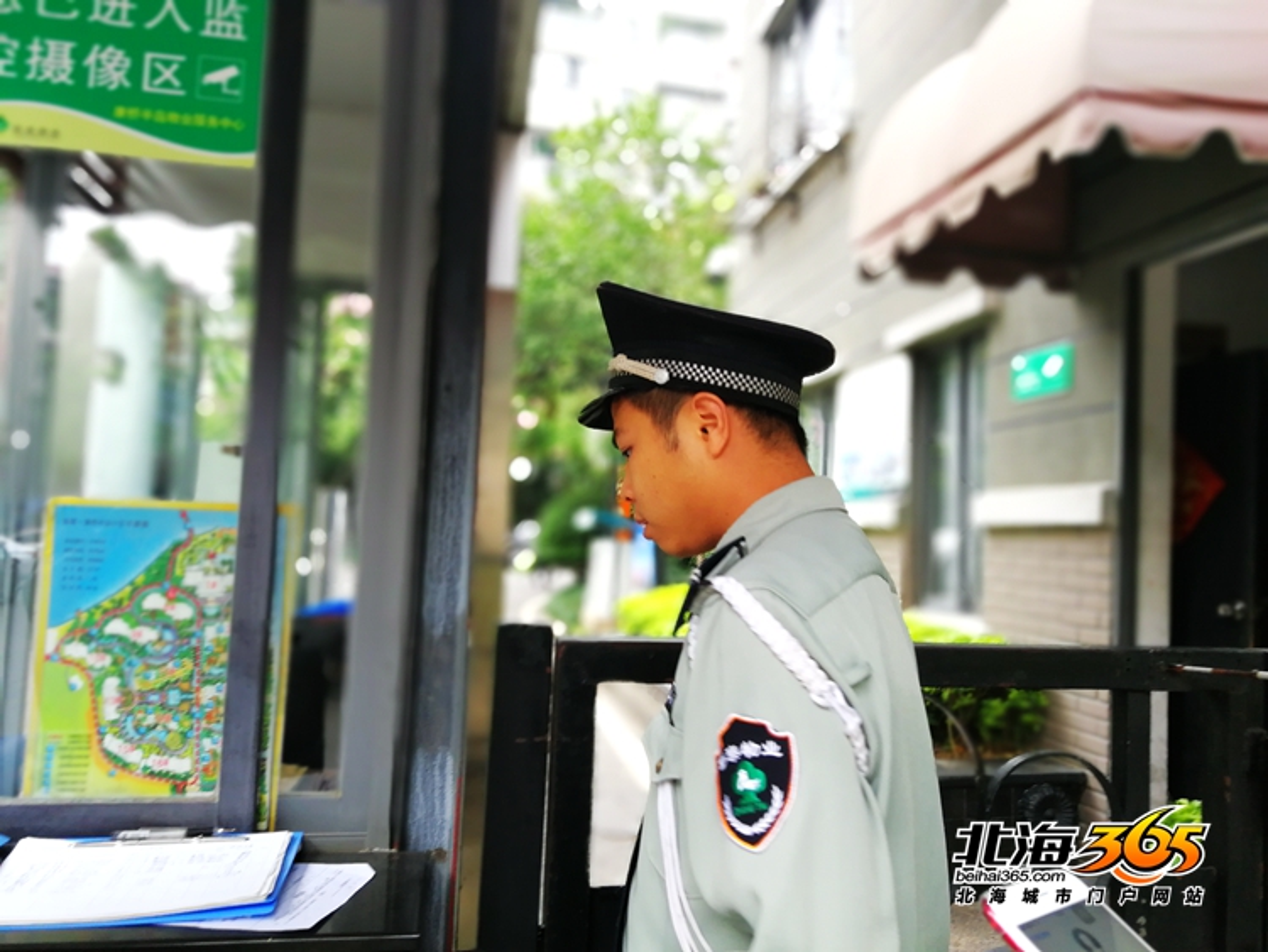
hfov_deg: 65.3
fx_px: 989
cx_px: 634
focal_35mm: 27
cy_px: 476
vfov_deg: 51.4
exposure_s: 1/100
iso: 100
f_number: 4
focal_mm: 3.95
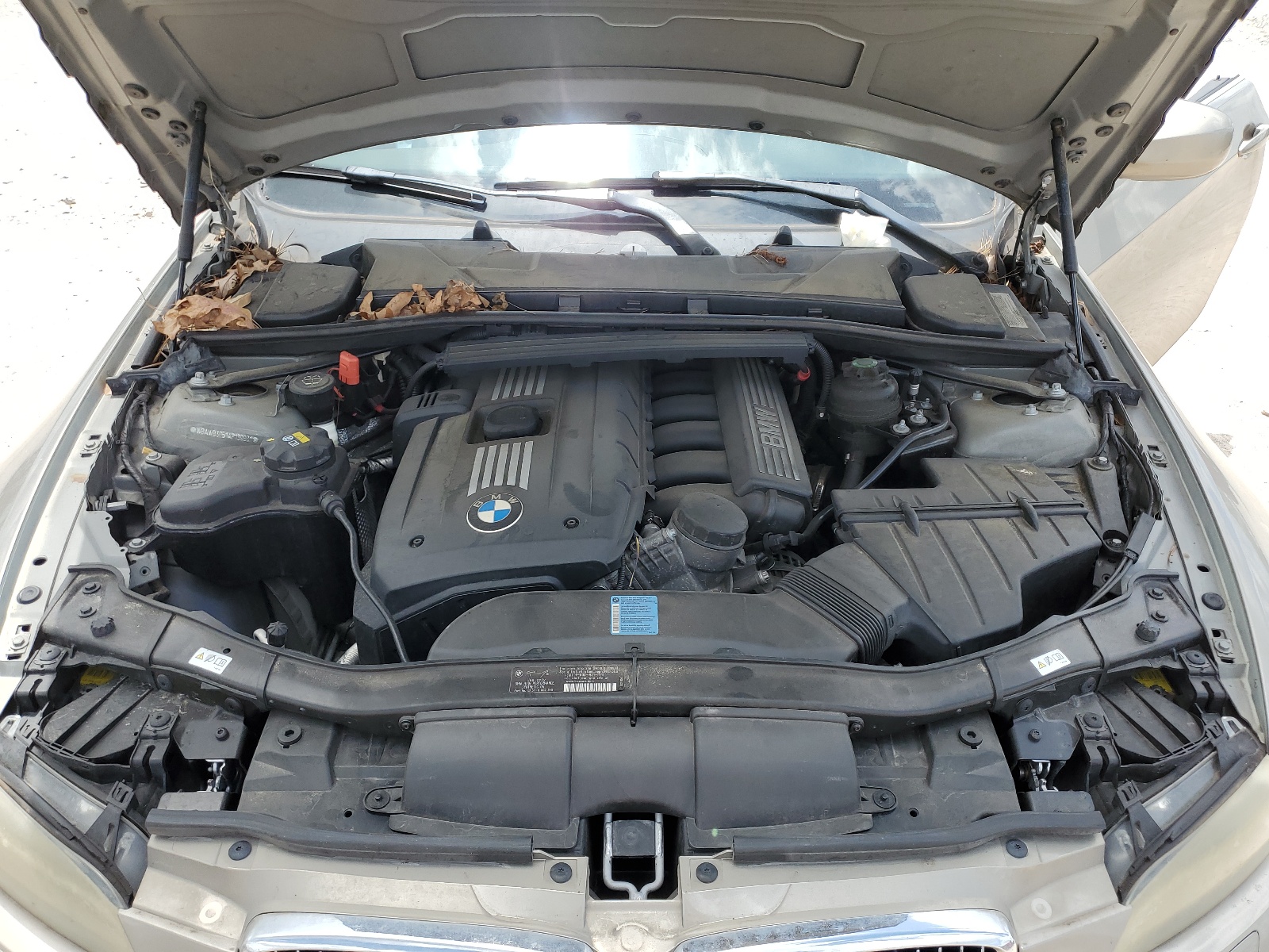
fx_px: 953
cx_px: 634
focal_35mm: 26
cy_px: 476
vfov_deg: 53.1
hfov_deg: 67.3
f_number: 1.5
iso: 50
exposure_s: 1/1250
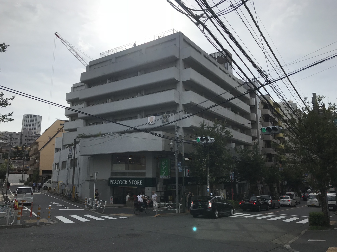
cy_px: 126
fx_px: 273
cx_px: 168
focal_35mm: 28
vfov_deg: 49.7
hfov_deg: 63.4
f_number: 1.8
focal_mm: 3.99
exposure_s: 1/6410
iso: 20
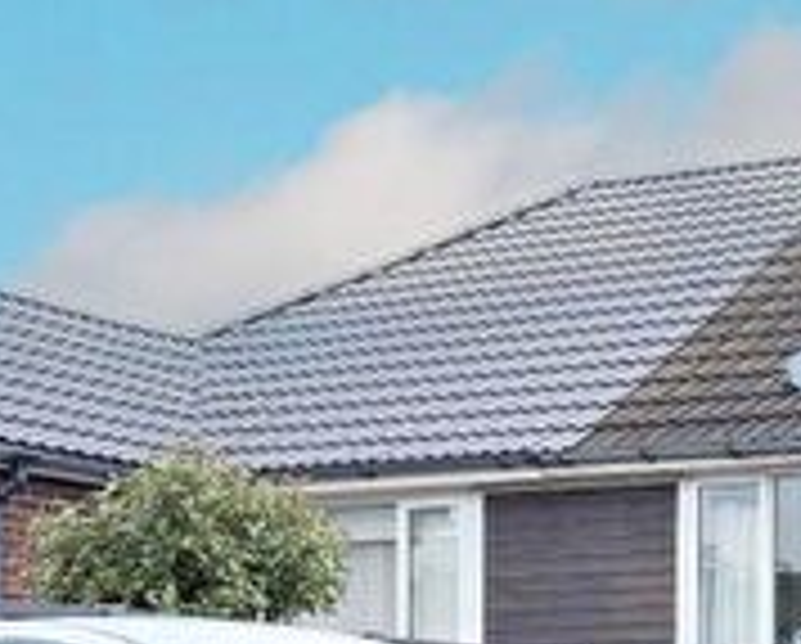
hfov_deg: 19.0
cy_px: 709
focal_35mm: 92
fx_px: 2185
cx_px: 1089
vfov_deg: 16.3
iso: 80
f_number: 1.8
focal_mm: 6.76
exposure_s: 1/1250
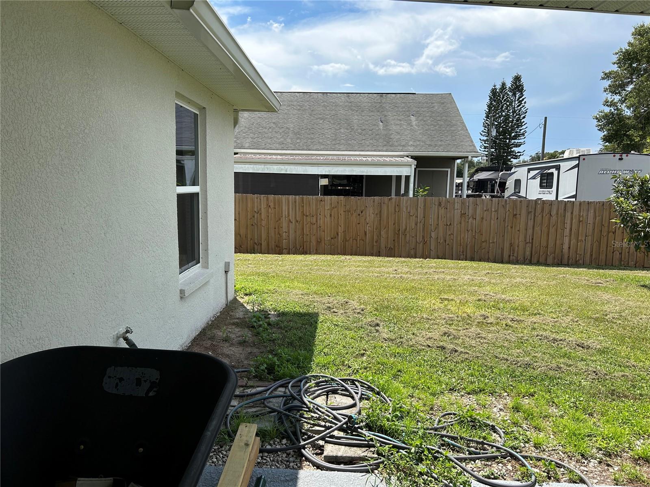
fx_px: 488
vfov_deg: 53.1
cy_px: 244
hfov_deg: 67.3
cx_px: 325
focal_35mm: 26
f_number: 1.5
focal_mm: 5.7
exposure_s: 1/3077
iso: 50
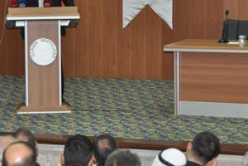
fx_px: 1061
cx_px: 70
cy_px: 43
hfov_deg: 13.3
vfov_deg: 8.9
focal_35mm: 154
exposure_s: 1/60
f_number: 4.8
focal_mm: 50
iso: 800
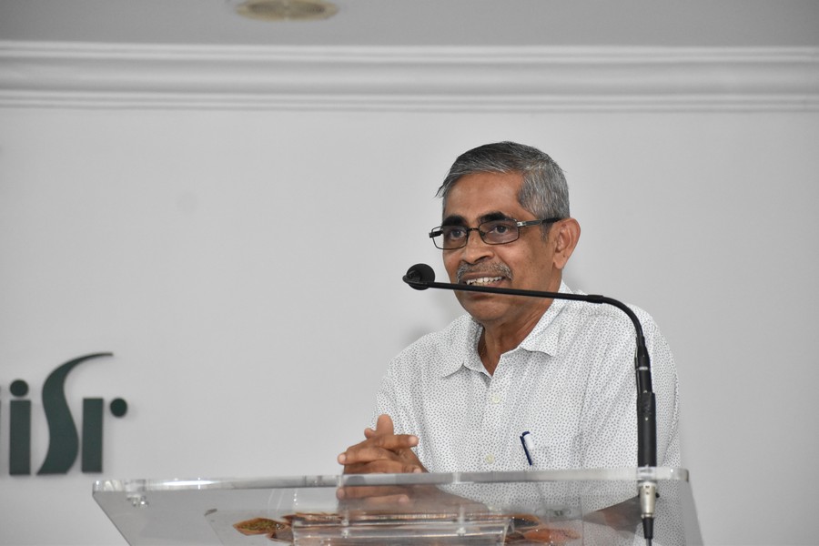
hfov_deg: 12.2
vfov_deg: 8.2
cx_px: 410
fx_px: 3822
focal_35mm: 168
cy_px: 273
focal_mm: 112
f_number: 4.8
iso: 3600
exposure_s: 1/200
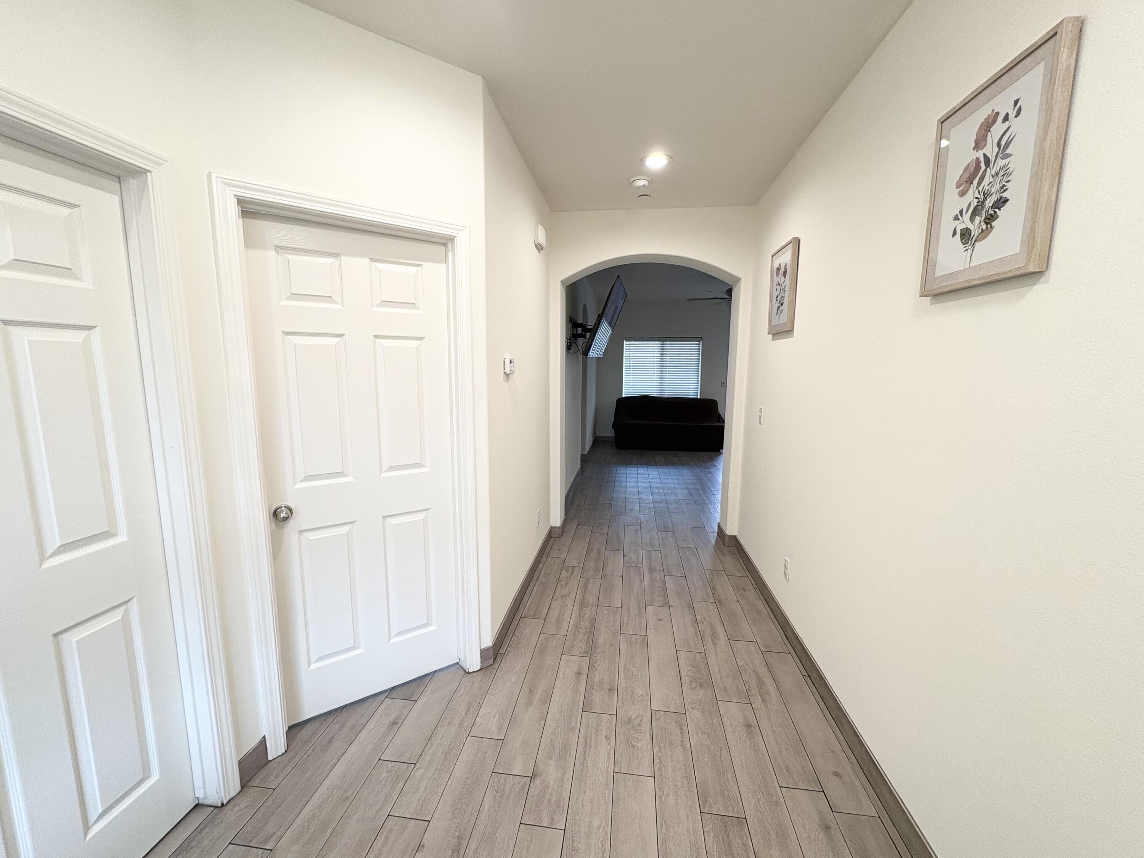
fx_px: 463
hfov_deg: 102.1
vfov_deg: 85.7
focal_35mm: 14
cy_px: 429
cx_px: 572
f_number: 2.2
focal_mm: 2.22
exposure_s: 1/60
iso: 125
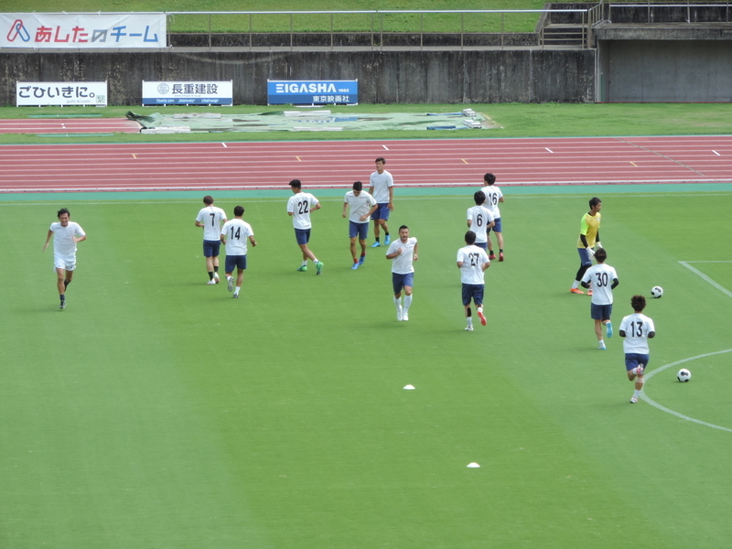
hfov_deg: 7.9
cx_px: 366
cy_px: 274
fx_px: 5287
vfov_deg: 5.9
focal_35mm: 250
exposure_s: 1/250
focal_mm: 44.5
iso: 80
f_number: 4.7
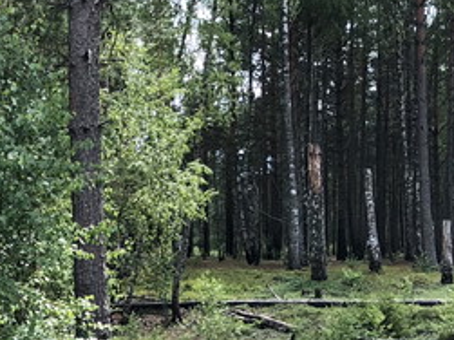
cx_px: -74
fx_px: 1403
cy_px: 425
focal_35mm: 107
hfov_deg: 17.6
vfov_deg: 13.4
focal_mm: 3.99
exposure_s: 1/387
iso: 20
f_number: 1.8
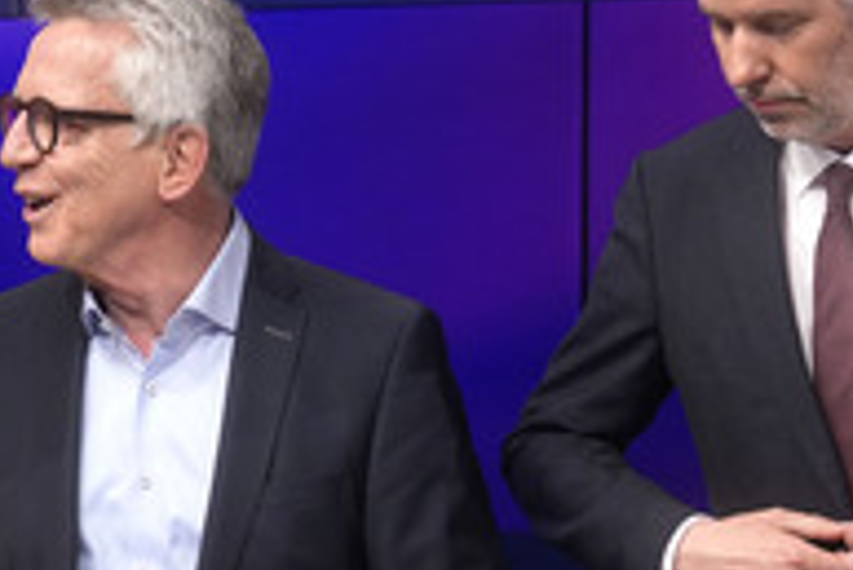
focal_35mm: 105
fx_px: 2490
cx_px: 307
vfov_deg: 13.1
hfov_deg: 19.4
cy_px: 353
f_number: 2.2
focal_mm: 30
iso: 640
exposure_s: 1/250
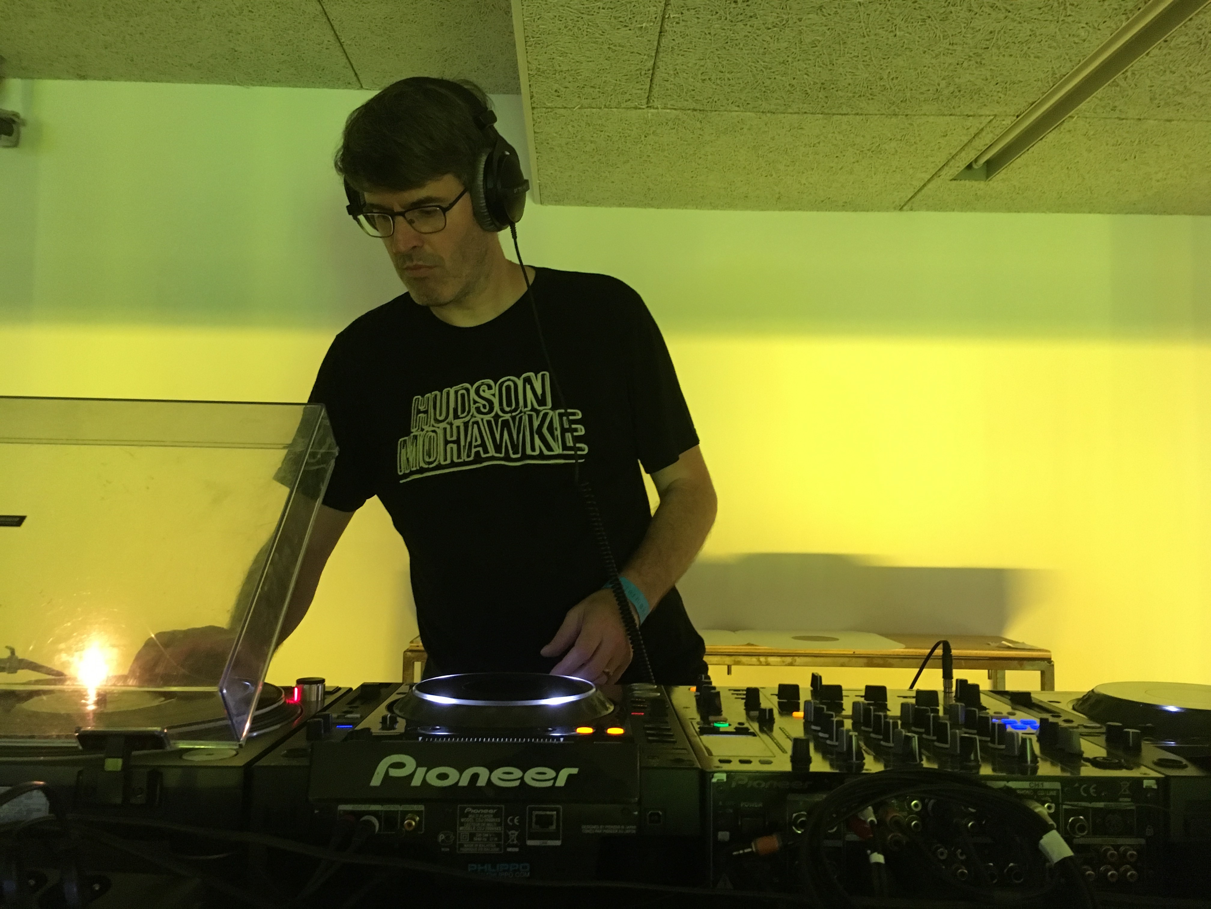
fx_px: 1015
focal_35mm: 29
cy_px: 454
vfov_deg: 48.2
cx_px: 606
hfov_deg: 61.7
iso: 200
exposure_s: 1/17
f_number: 2.2
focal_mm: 4.15
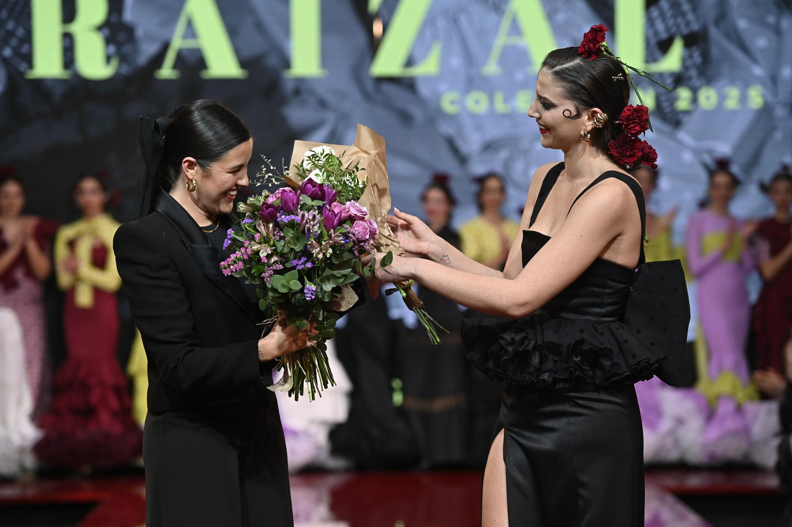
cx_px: 396
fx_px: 2858
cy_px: 264
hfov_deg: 15.8
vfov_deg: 10.5
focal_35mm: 130
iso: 1600
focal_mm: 130
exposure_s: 1/400
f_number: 4.5
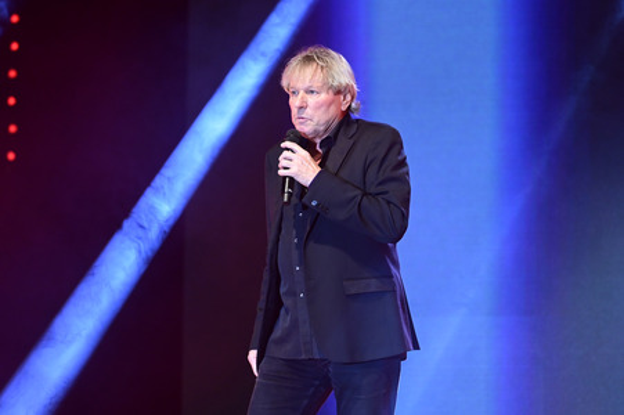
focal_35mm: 200
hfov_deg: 10.3
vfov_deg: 6.9
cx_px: 312
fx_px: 3464
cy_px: 208
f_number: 3.2
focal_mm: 200
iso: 2000
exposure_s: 1/200
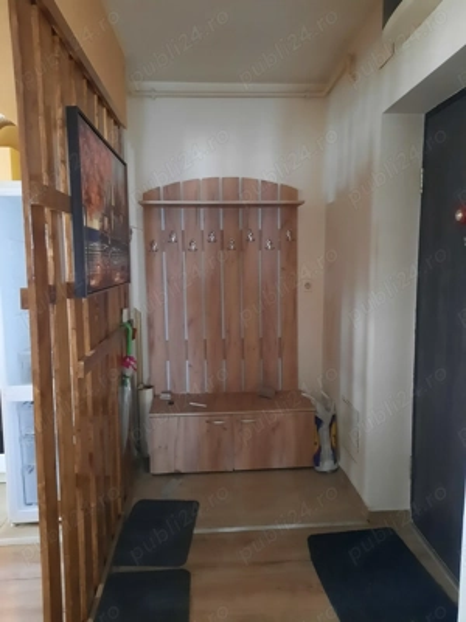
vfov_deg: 69.4
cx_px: 233
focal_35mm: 25
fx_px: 449
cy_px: 311
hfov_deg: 54.9
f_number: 2
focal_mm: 4.6
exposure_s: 1/17
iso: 1000
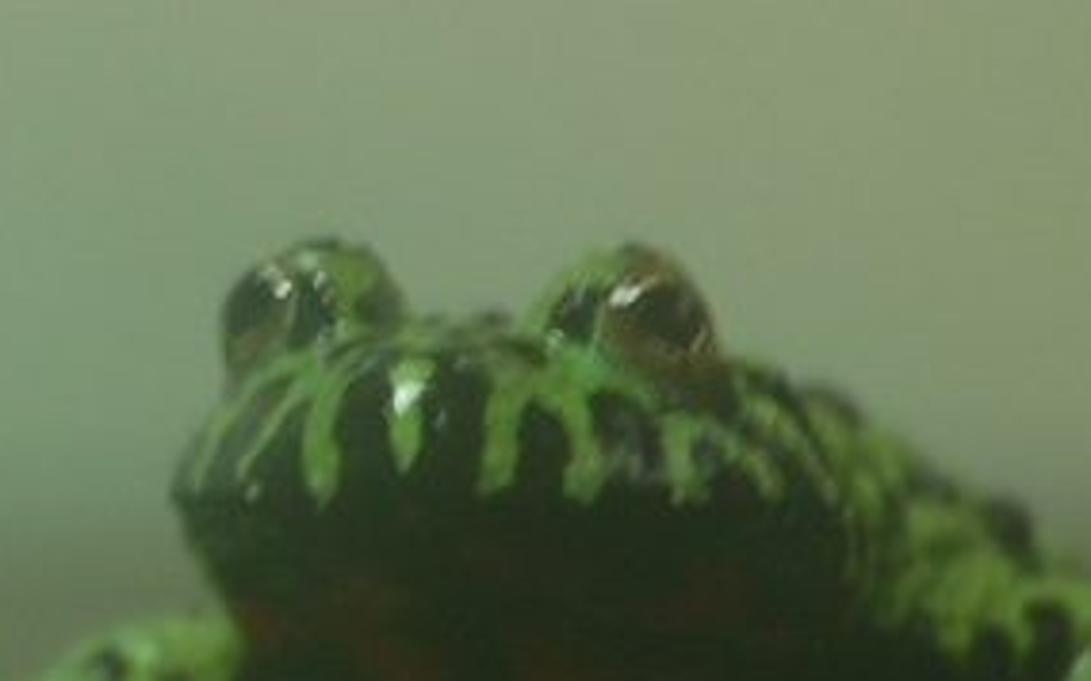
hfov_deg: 4.7
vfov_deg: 3.0
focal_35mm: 443
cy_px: 348
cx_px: 808
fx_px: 13160
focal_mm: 55
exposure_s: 1/3
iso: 200
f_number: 5.6
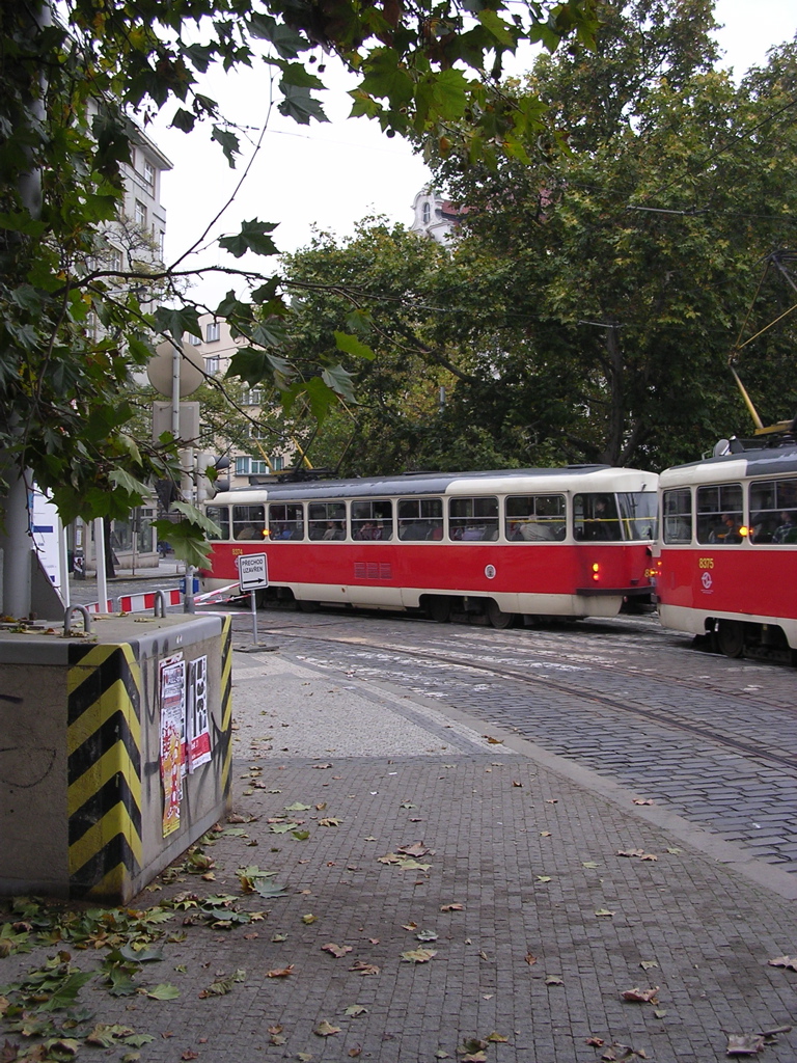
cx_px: 398
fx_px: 1167
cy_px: 532
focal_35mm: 38
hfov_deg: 37.7
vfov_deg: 49.0
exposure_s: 1/81
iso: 100
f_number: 2.8
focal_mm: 5.8
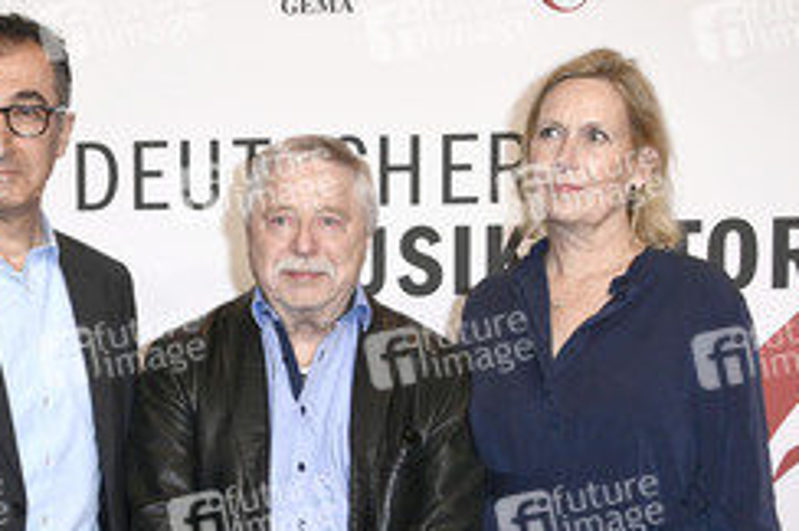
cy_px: 433
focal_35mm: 74
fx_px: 1640
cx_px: 165
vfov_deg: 18.2
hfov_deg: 26.9
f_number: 5.6
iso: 800
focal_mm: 40
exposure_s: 1/250
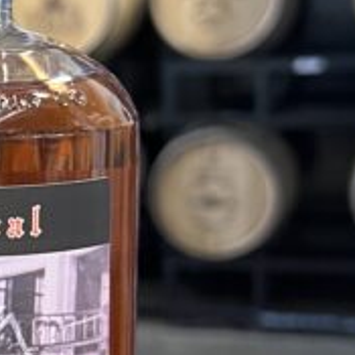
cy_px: 187
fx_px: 1218
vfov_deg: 16.6
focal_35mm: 105
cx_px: -148
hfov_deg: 15.5
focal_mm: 5.7
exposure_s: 1/40
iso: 400
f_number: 1.5
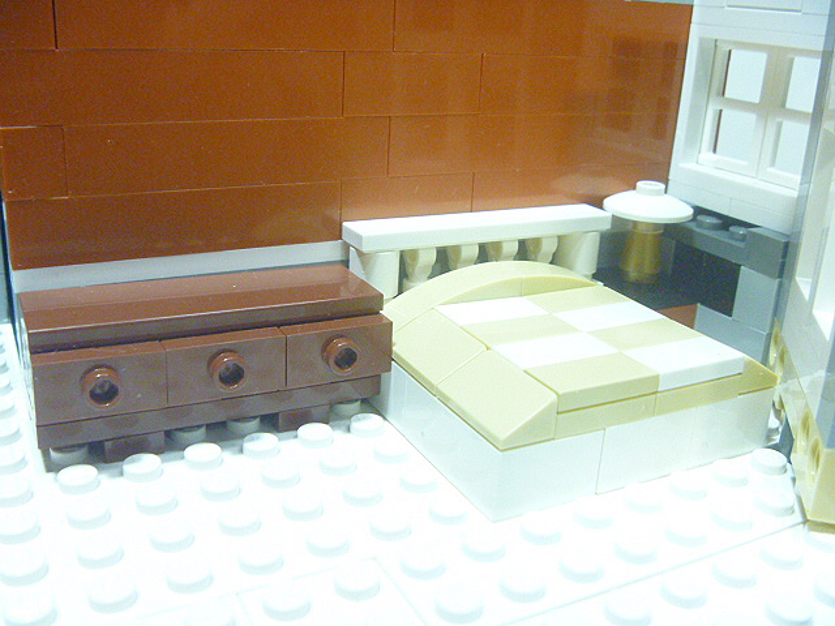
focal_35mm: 35
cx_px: 418
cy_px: 313
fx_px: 844
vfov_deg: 40.7
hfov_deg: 52.6
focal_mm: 6.3
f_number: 3.5
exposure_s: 1/40
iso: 800
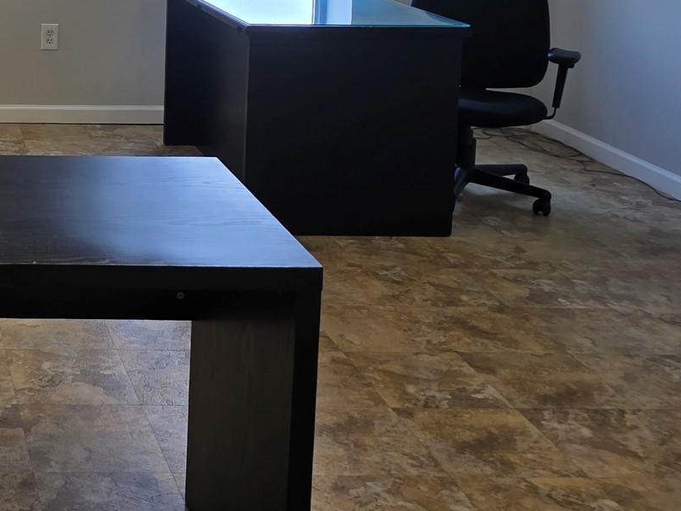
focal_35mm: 59
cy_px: -21
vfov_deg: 23.6
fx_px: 1161
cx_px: -112
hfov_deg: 28.8
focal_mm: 6.3
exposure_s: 1/120
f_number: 1.7
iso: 20
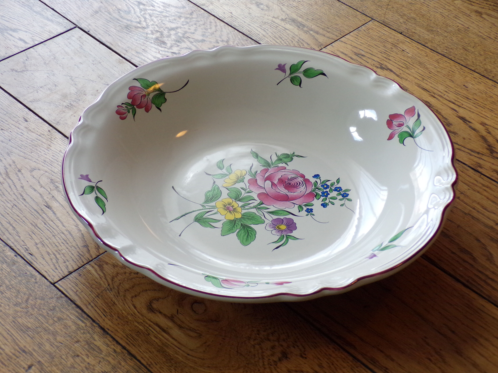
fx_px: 950
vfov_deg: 22.3
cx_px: 248
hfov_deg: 29.4
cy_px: 189
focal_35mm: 66
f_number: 3.8
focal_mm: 11.6
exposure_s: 1/50
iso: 235
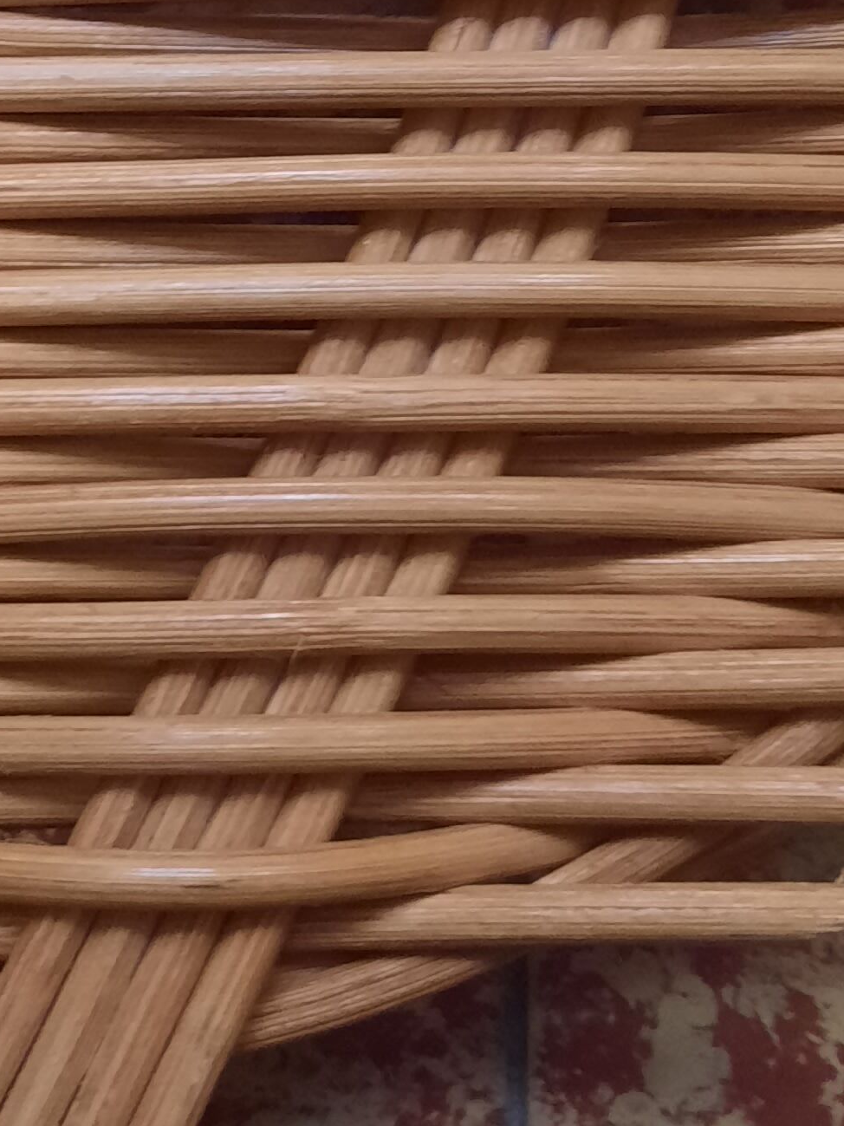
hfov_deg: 18.6
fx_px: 2504
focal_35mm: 77
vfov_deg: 25.0
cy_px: 239
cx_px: -26
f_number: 2
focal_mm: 4.6
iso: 400
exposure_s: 1/33
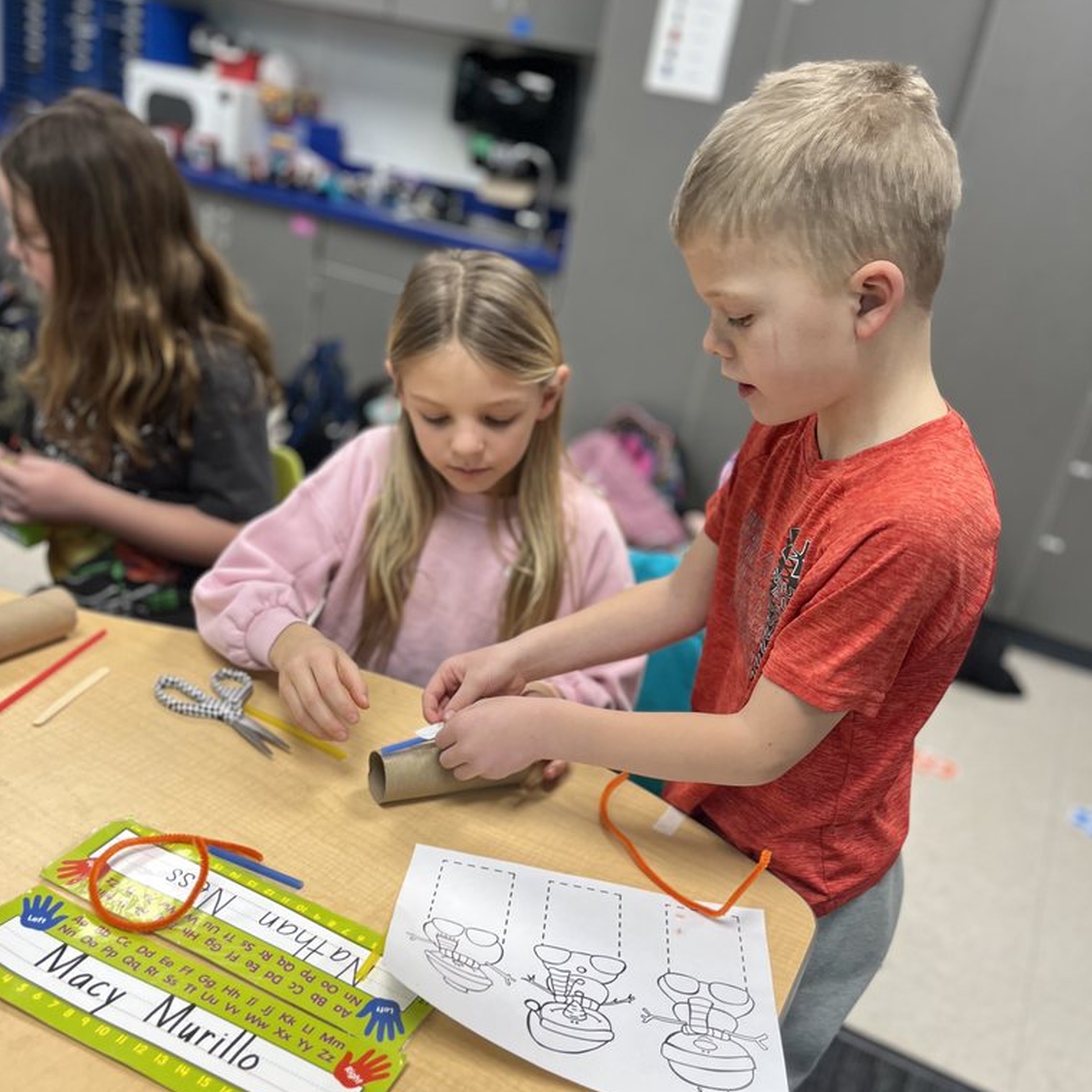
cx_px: 542
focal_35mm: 31
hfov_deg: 52.5
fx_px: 1106
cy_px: 614
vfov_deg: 52.4
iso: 125
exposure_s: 1/120
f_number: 1.6
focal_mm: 5.1
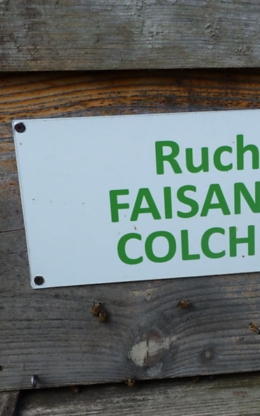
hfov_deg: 22.3
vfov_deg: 35.7
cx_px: 226
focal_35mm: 57
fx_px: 646
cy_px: 208
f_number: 4
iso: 80
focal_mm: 6.5
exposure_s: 1/200
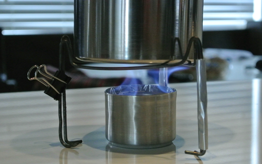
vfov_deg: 15.7
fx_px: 593
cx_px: 131
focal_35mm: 83
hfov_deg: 24.9
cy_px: 87
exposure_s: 1/30
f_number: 5.6
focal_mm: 30
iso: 3200
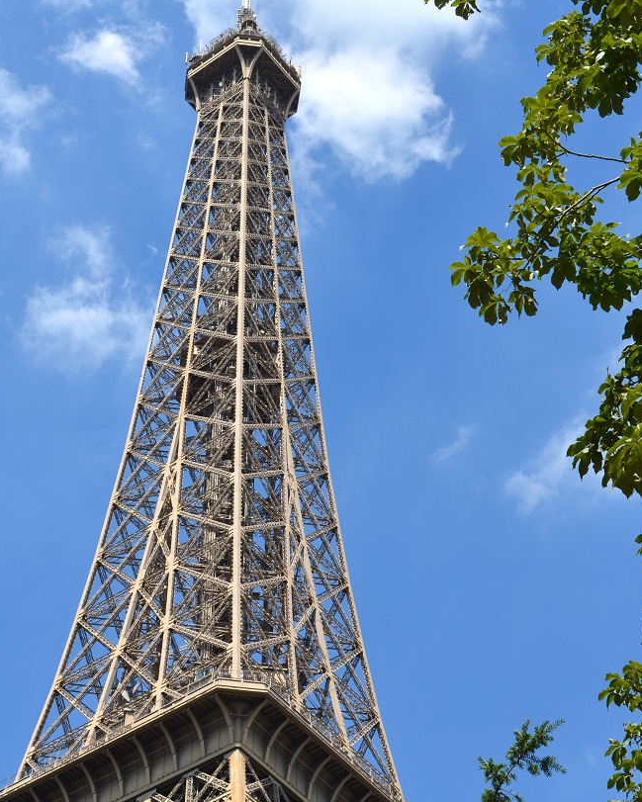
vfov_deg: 25.5
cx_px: 204
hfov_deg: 20.4
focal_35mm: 75
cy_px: 400
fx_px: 1774
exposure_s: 1/250
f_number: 8
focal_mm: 35
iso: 125
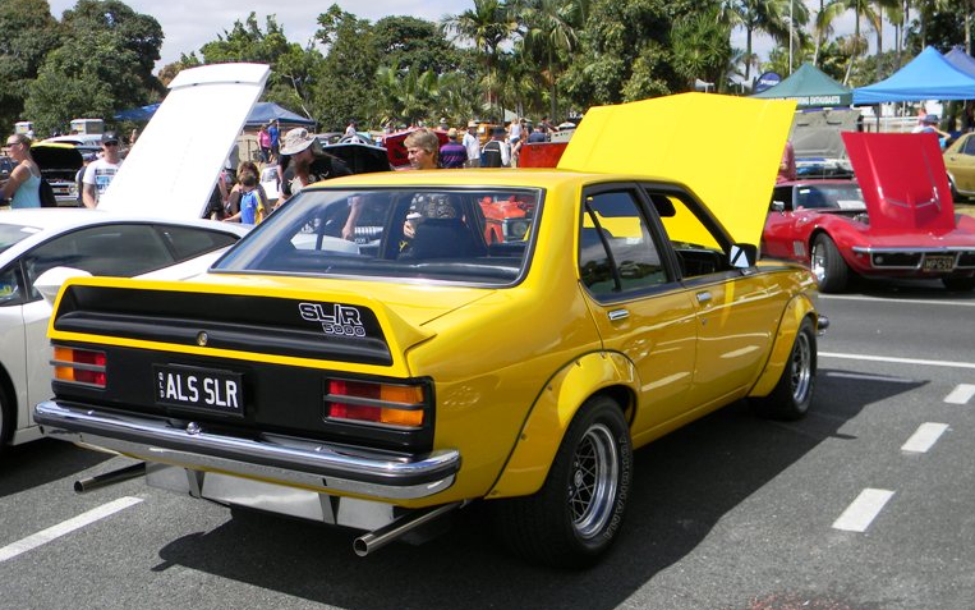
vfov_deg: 32.0
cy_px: 315
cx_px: 470
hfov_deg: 49.3
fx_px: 1063
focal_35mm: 40
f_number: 3.7
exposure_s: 1/882
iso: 80
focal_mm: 6.4
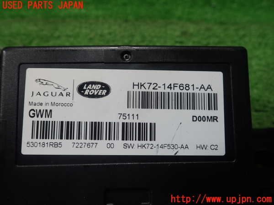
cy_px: 102
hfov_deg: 60.0
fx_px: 237
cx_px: 137
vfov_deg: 46.8
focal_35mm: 30
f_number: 2.3
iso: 160
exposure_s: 1/125
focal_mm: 5.5
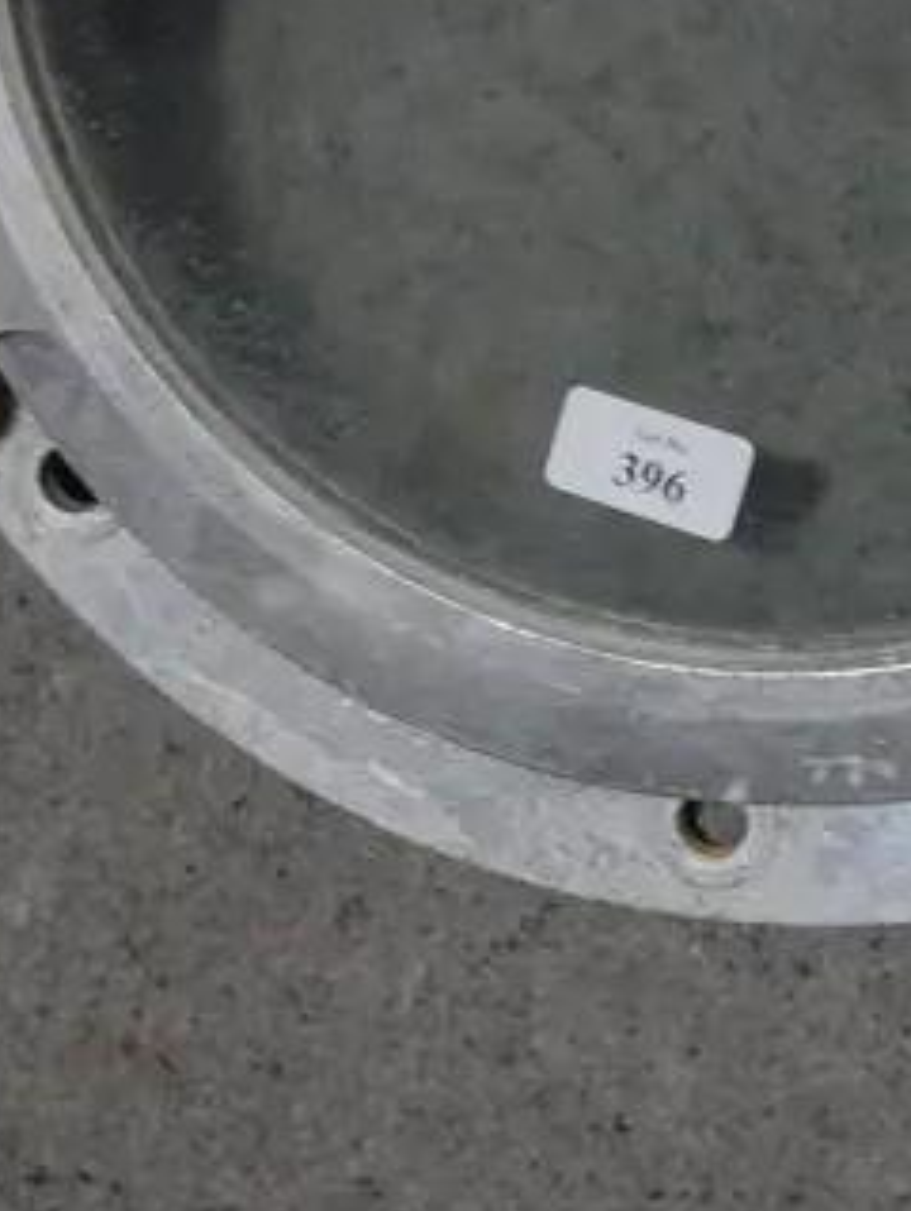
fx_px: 4272
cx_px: 856
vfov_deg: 15.5
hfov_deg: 12.1
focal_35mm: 122
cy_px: -292
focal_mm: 19
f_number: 4.1
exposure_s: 1/60
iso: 200
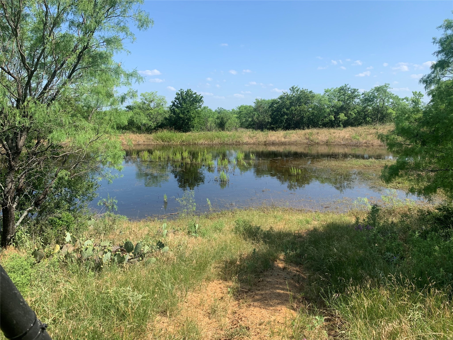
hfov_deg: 67.3
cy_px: 170
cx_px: 226
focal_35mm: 26
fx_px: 340
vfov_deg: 53.1
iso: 25
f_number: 1.8
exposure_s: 1/1560
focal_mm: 4.25
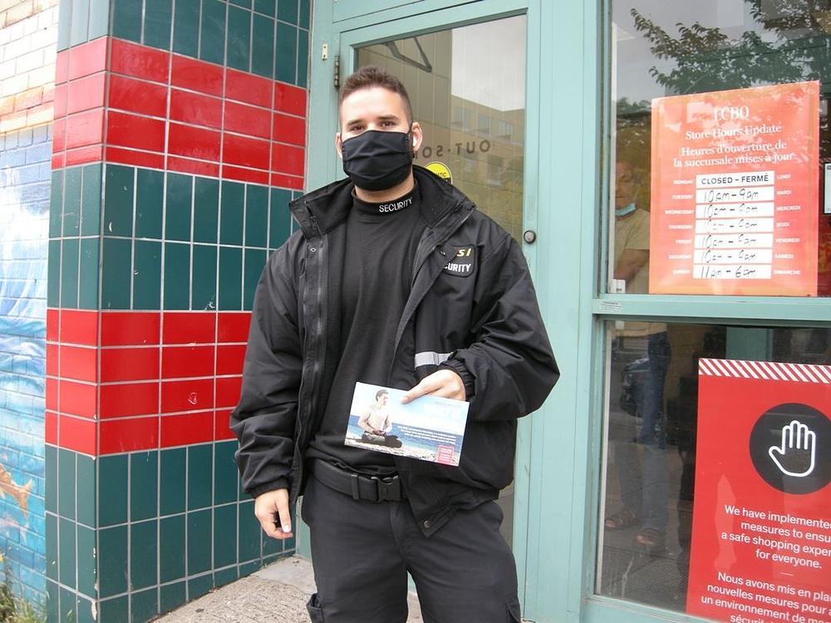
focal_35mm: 35
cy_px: 312
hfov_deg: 52.6
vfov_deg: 40.7
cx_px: 416
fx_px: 840
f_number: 3
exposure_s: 1/67.2
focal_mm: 7.5
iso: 64
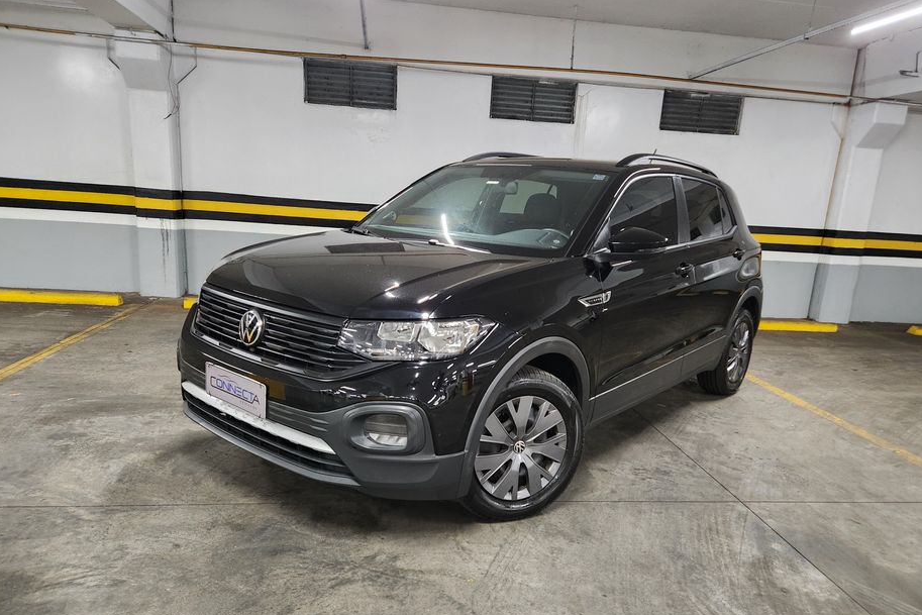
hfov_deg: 71.5
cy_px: 345
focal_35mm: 25
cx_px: 475
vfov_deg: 51.2
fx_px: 640
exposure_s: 1/60
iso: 800
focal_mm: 5.4
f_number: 1.8
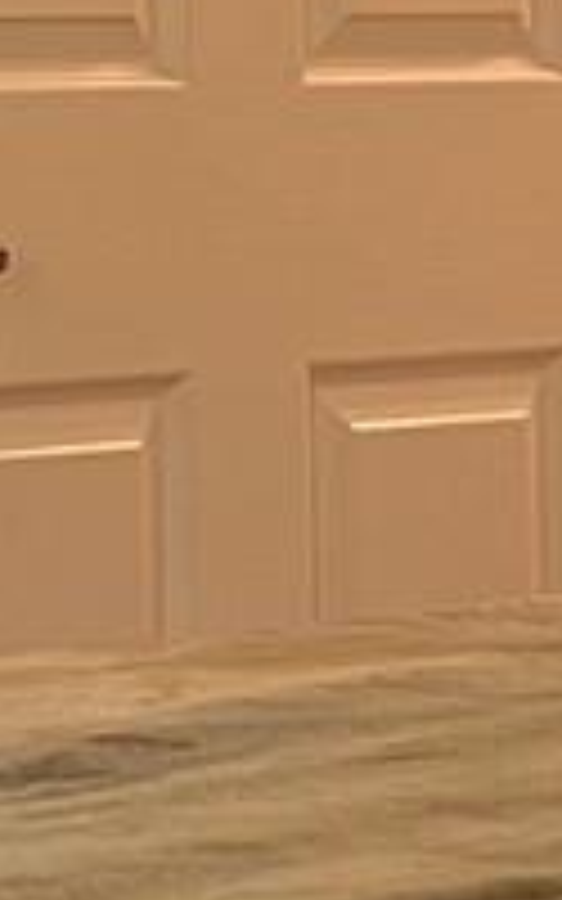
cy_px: -27
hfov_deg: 5.9
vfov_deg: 9.4
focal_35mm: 221
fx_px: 5416
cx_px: -9
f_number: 1.5
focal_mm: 5.7
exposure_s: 1/60
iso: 80
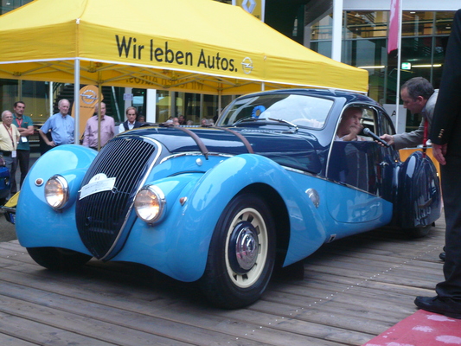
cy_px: 173
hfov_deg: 38.9
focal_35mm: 49
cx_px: 230
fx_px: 653
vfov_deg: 29.7
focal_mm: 8.1
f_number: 3.6
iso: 200
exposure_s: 1/13
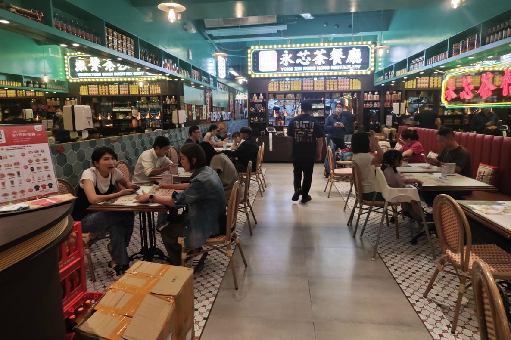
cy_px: 153
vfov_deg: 61.8
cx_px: 255
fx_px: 284
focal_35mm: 20
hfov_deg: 84.0
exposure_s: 1/120
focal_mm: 2.03
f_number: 1.8
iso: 80
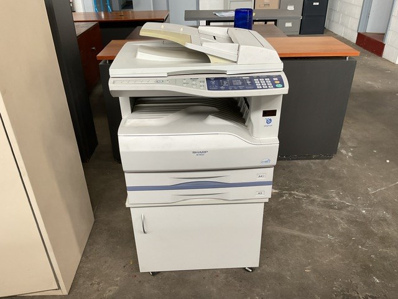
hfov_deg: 61.7
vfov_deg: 48.2
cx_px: 199
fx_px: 333
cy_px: 150
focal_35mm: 29
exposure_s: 1/50
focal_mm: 3
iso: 40
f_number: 1.8
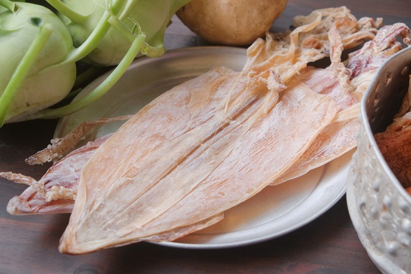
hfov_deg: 24.5
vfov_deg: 16.5
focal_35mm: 83
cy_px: 137
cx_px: 206
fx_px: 948
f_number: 6.4
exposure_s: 1/75
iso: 800
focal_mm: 55
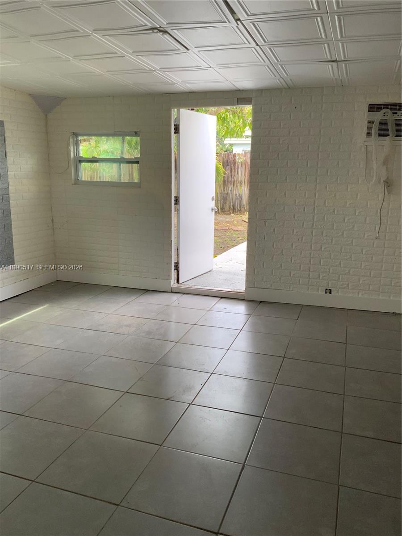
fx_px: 449
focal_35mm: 29
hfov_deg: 48.2
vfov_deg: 61.7
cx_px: 201
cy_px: 268
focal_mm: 3
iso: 64
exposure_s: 1/120
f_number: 1.8
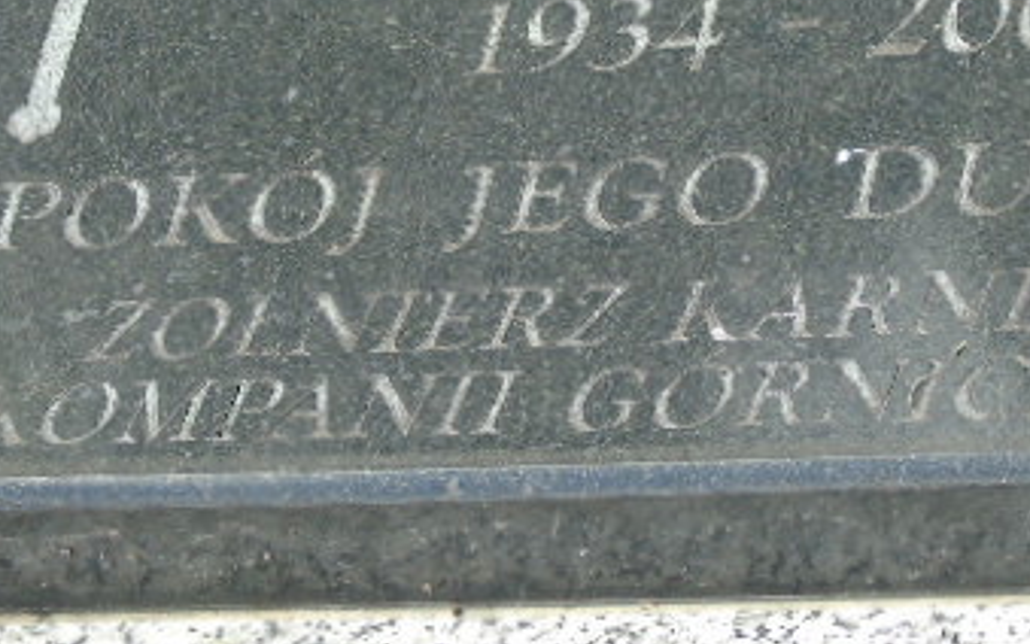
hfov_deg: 7.4
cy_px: 49
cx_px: 702
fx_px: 7973
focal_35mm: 284
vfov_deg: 4.6
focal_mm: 25
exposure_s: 1/200
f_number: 4.7
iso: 80
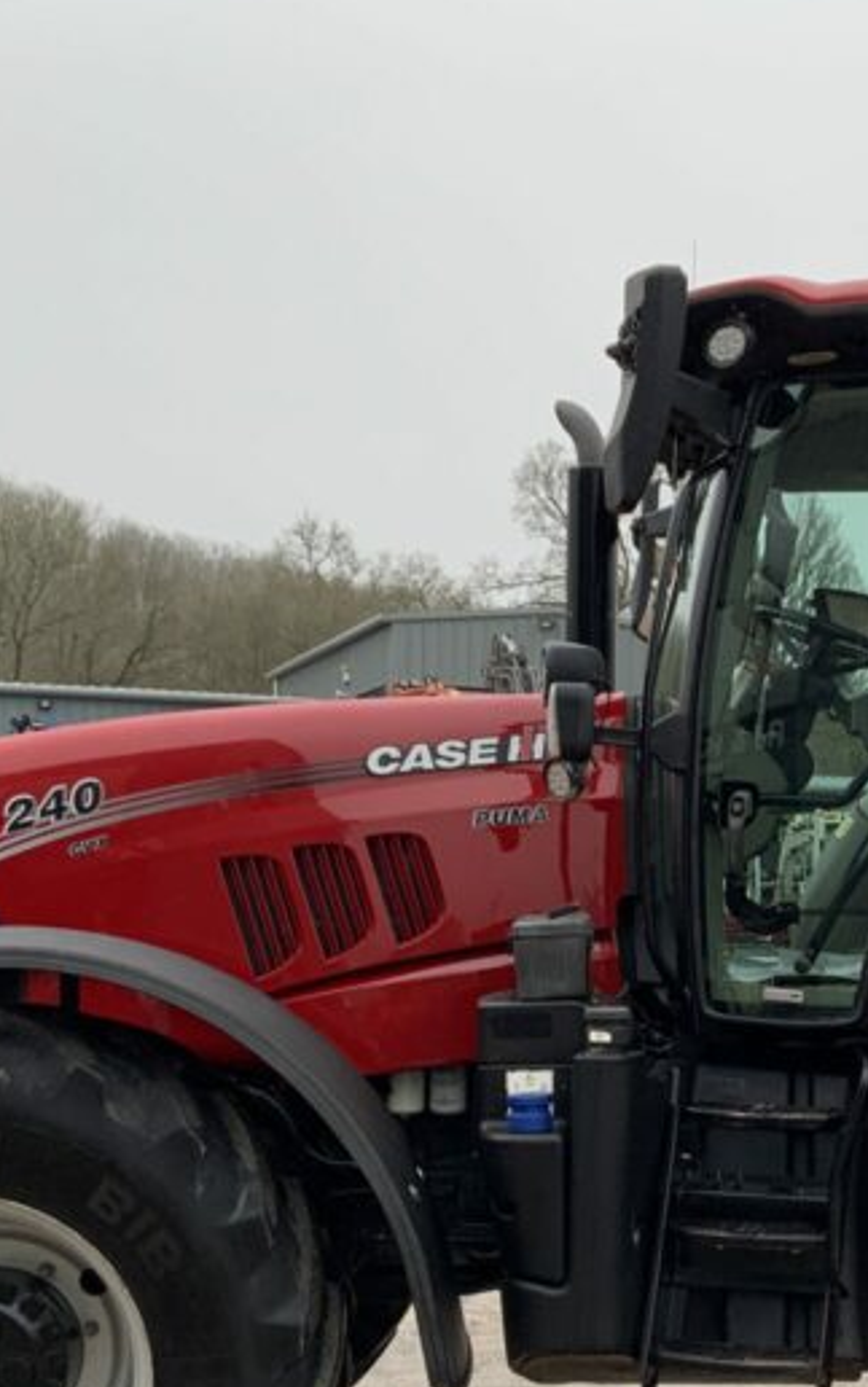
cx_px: 830
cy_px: 906
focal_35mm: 61
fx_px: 2306
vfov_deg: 33.2
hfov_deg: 20.7
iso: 20
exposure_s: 1/122
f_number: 1.8
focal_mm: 3
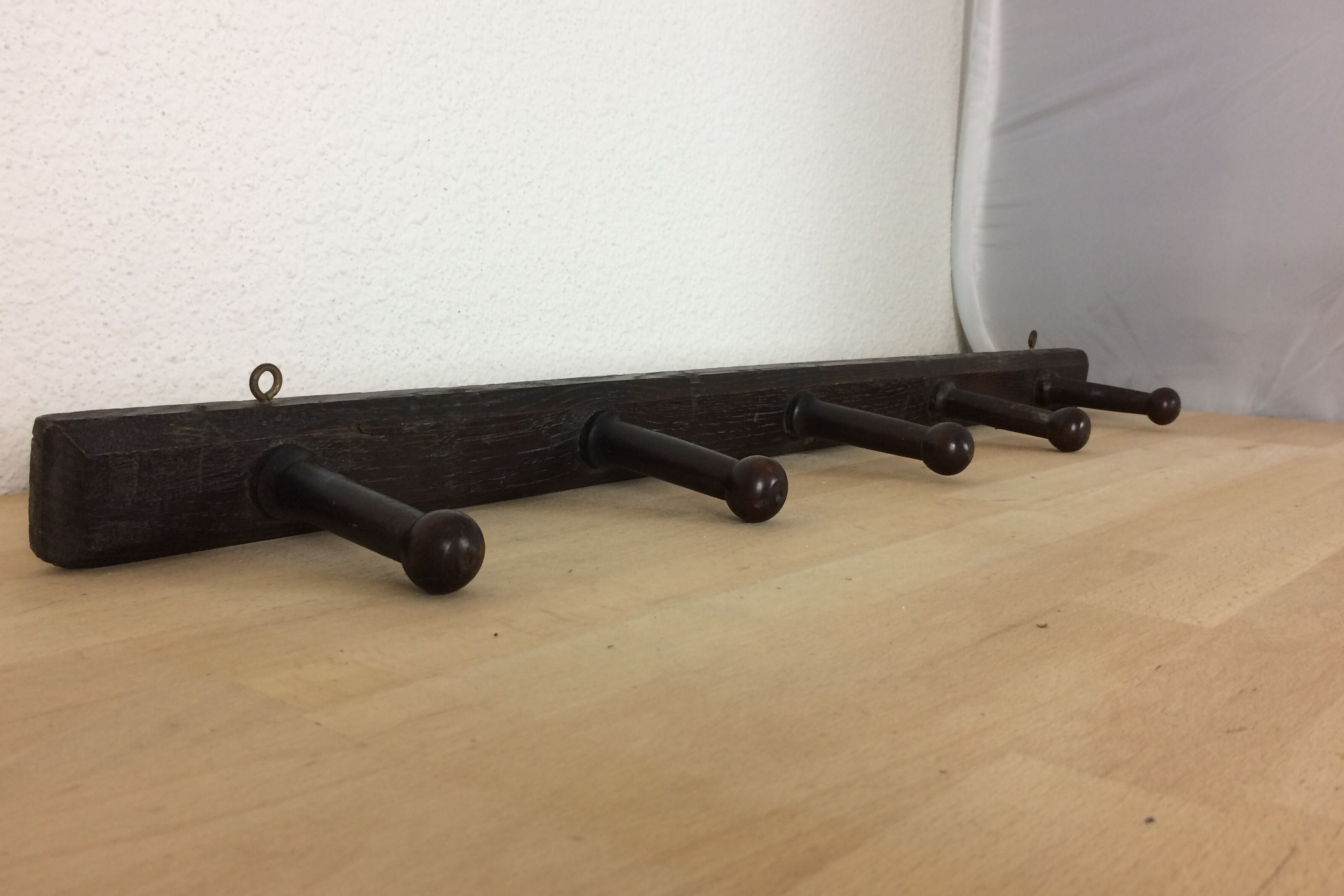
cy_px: 414
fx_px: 1157
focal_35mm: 31
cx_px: 662
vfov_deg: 42.3
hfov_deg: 60.3
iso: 40
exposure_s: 1/33
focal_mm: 4.15
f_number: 2.2
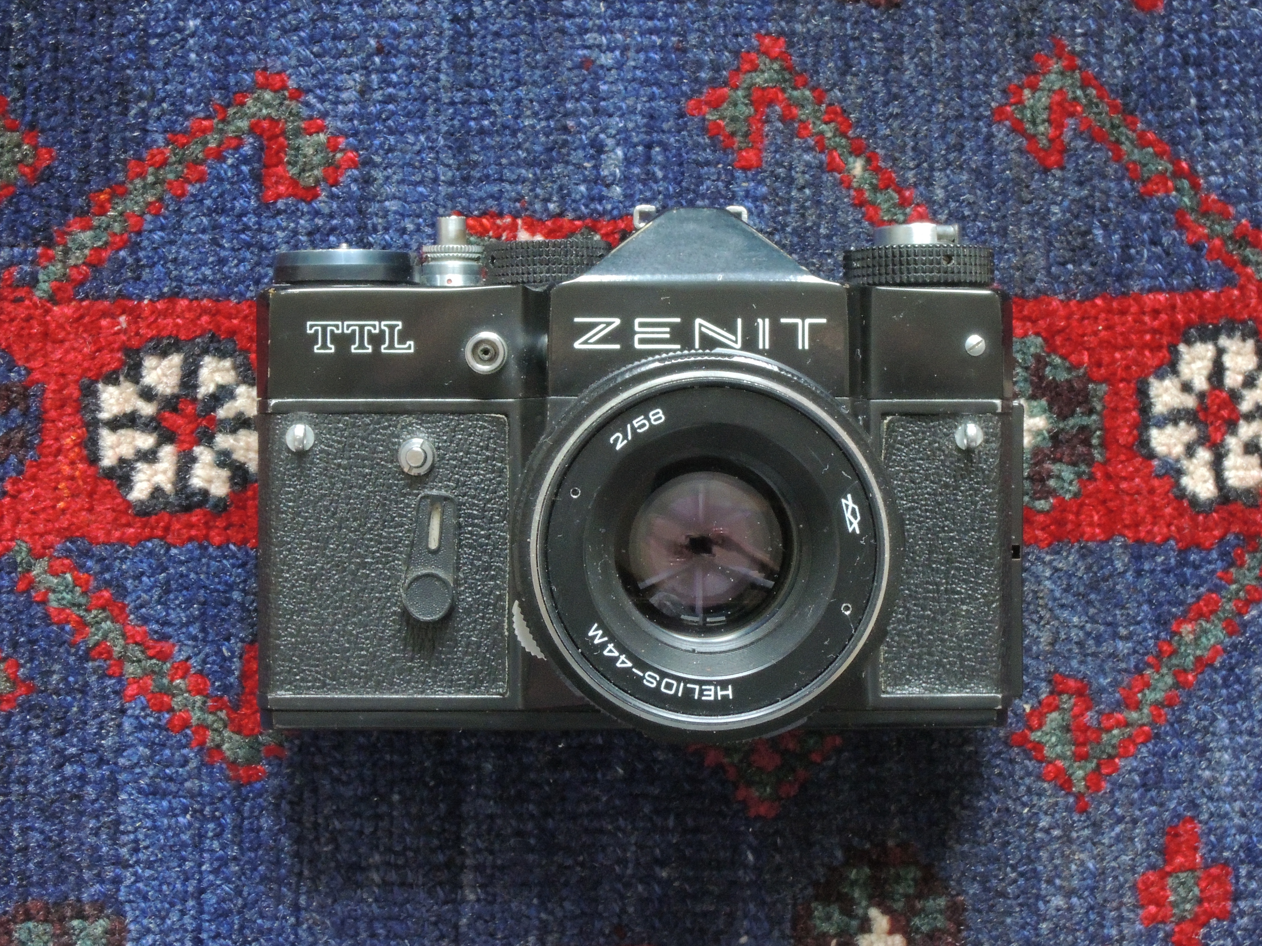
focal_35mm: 85
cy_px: 473
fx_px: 3099
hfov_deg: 23.0
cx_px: 631
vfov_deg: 17.4
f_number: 8
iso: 800
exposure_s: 1/2
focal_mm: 15.2
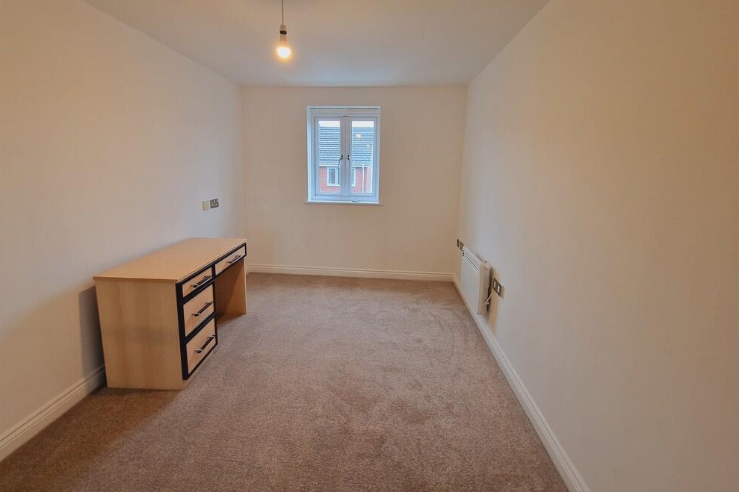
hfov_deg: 104.2
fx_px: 287
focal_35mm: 14
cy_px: 222
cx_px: 362
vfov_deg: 81.0
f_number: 2.2
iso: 320
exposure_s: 1/50
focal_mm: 2.2
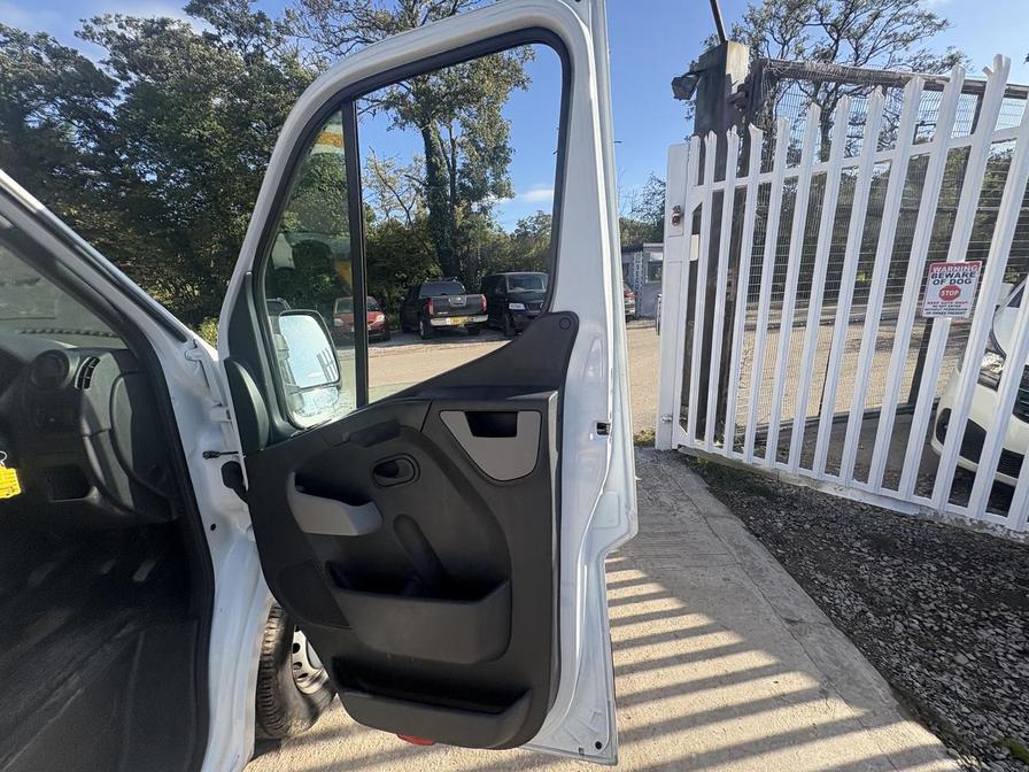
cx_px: 514
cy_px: 386
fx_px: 416
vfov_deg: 85.7
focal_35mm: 14
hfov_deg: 102.1
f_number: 2.2
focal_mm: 2.22
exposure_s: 1/771
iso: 50
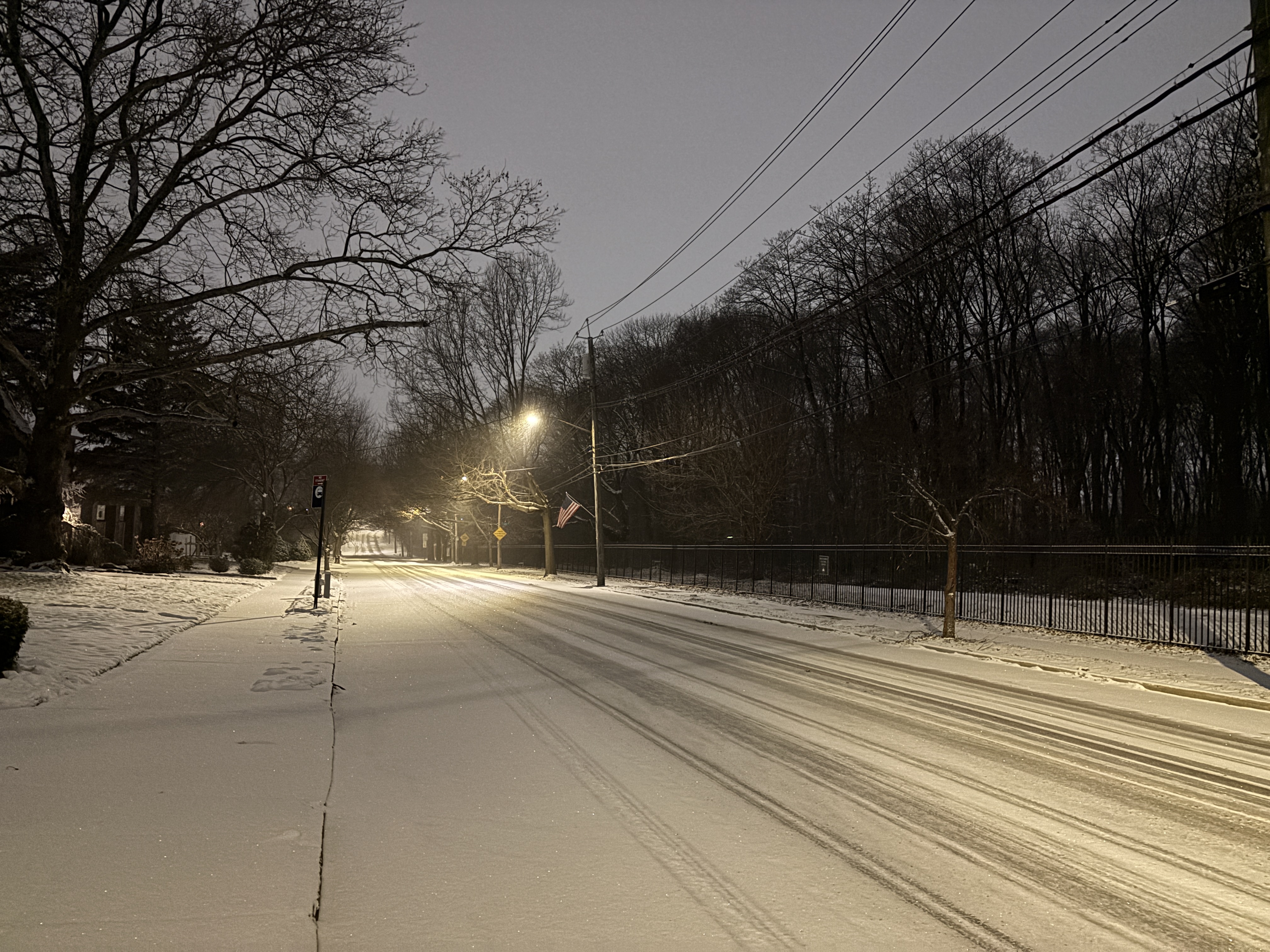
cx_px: 635
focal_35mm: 26
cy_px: 476
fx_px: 954
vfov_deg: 53.1
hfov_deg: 67.3
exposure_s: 1/24
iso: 1000
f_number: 1.6
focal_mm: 5.96
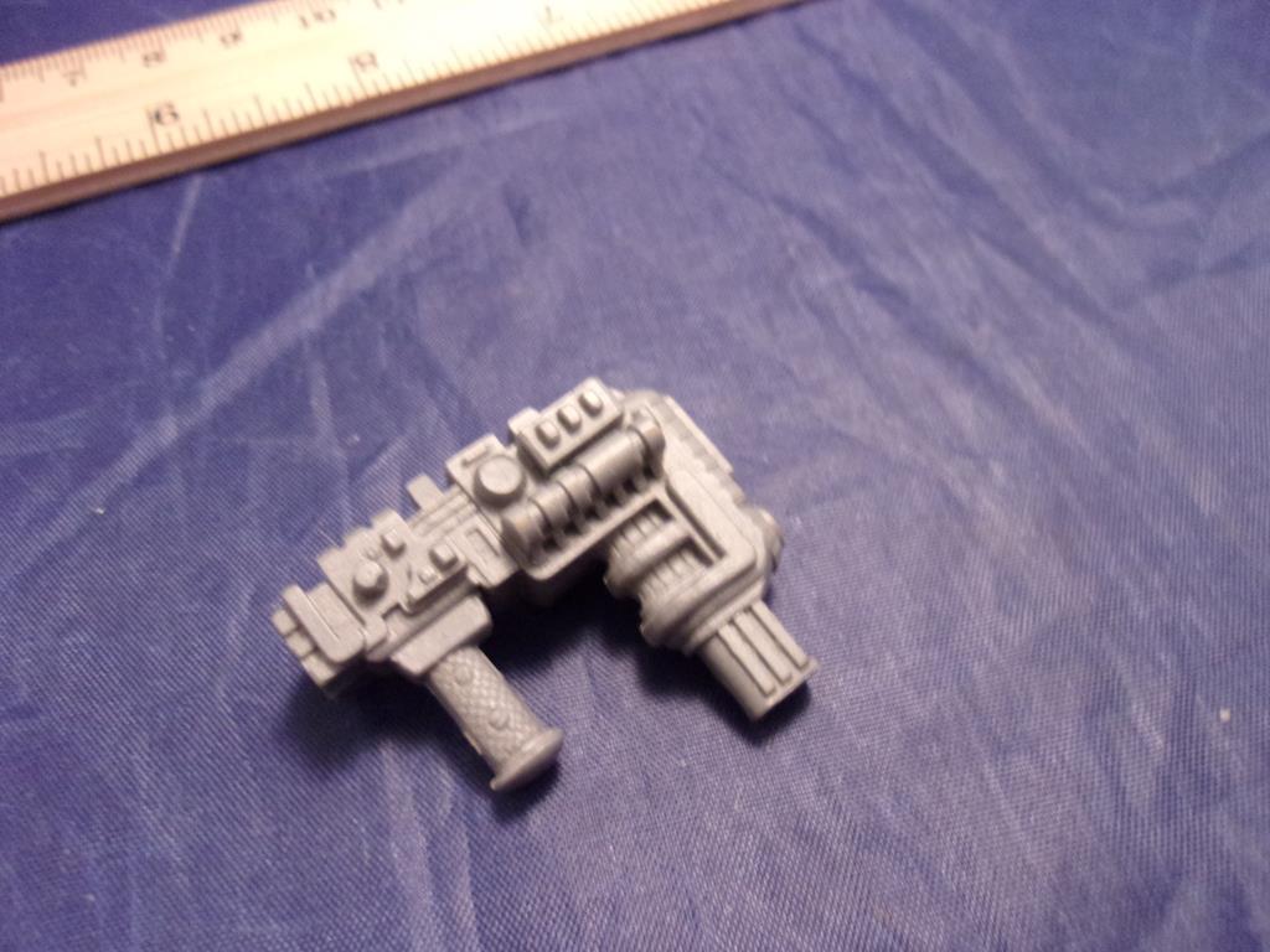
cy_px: 476
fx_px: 991
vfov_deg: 51.4
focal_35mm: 27
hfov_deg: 65.3
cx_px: 635
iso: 400
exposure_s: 1/18
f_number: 3
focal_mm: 4.9
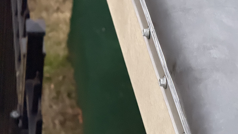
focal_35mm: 187
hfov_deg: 11.5
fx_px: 1180
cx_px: 126
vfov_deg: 6.5
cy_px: 26
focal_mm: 15.66
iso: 1600
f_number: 2.8
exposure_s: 1/30
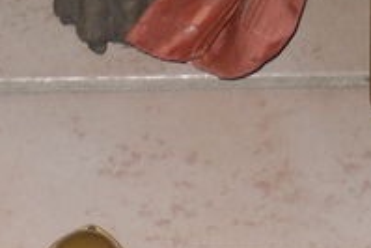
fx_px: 1887
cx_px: -160
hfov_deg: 10.9
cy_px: 656
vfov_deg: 7.0
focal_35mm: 183
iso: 80
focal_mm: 6.3
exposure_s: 1/45
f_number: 3.5
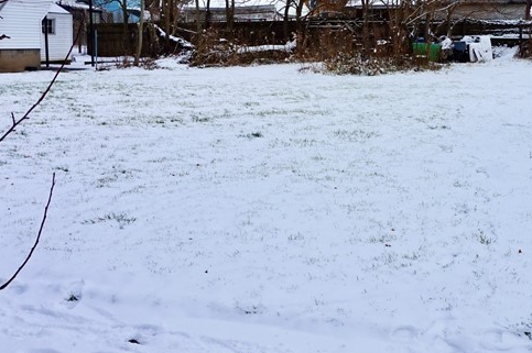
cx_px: 366
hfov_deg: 36.4
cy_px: 151
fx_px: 797
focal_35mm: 54
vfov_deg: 25.0
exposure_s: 1/80
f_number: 10
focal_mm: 16
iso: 100
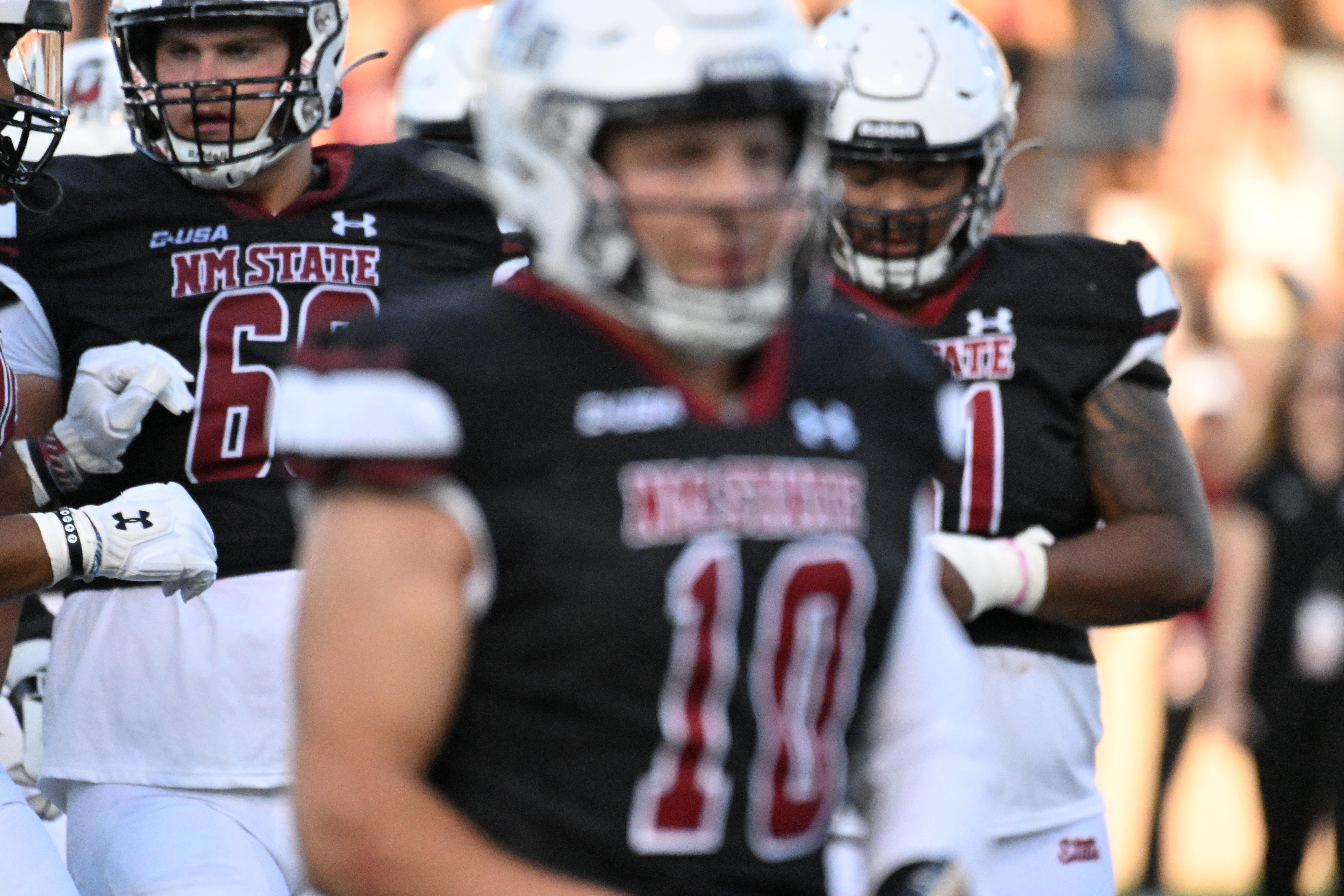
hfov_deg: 4.1
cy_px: 448
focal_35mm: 500
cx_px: 672
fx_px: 18665
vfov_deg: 2.7
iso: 16000
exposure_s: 1/8000
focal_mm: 500
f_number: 5.6
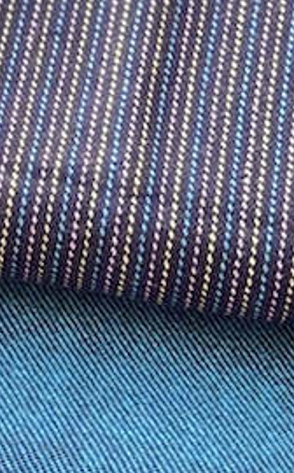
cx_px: -80
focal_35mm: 188
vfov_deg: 11.0
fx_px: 2418
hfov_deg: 6.9
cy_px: -56
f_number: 1.78
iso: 100
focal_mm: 6.76
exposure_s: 1/98
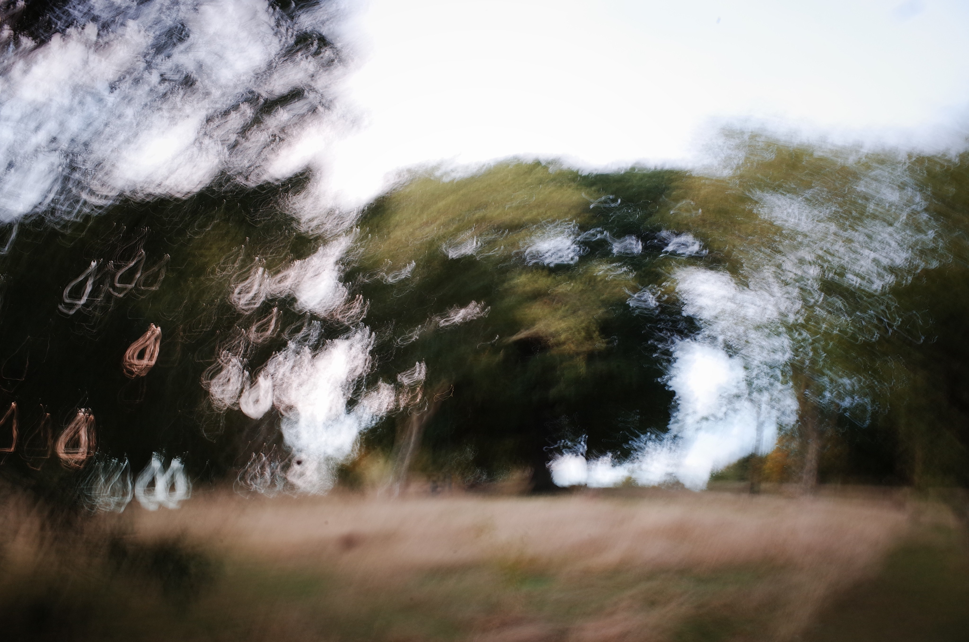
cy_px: 321
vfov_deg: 46.2
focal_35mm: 28
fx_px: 752
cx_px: 484
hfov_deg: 65.6
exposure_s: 2
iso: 100
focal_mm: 18.3
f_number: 10
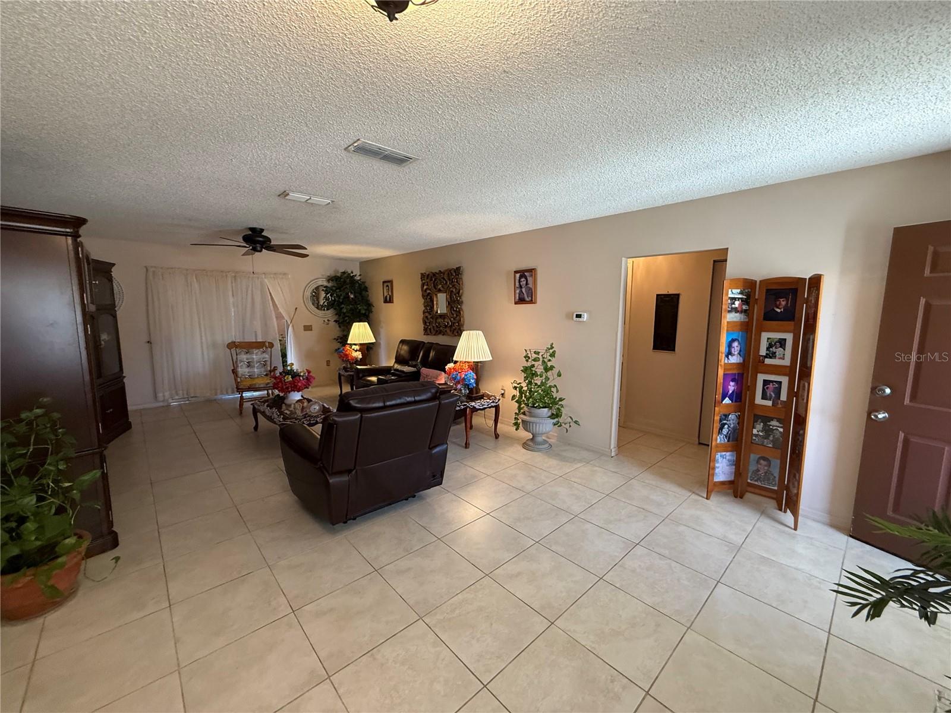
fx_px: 385
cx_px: 476
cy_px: 356
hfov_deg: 102.1
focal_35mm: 14
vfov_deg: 85.7
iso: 320
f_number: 2.2
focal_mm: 2.22
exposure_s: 1/60
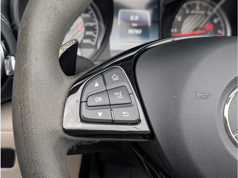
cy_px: 89
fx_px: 337
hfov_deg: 38.9
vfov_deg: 29.7
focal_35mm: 49
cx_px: 119
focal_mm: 6.9
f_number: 1.68
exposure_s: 1/538
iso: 229
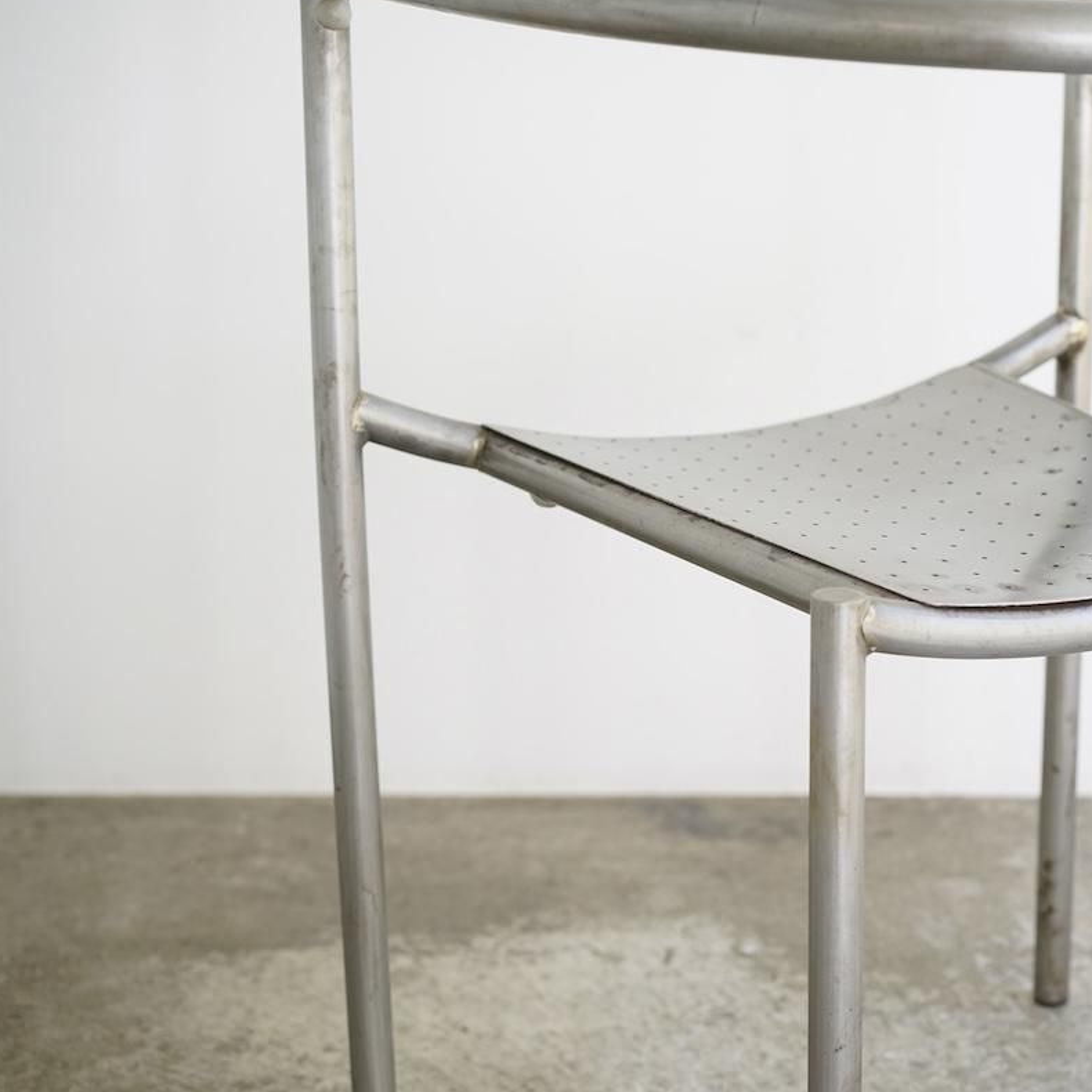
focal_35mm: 71
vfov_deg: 24.3
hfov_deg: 24.1
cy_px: 540
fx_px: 2534
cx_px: 821
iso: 500
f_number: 4
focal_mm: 55
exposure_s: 1/100
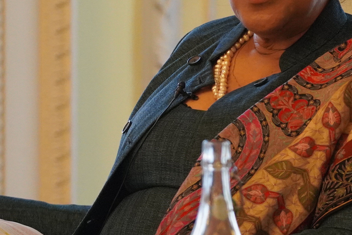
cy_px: 92
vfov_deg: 3.4
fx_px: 3989
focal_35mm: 408
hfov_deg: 5.0
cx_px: 403
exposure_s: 1/160
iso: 8000
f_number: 4
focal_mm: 127
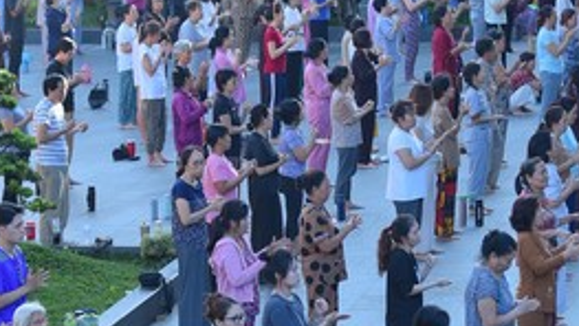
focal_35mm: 181
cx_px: 256
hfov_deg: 11.9
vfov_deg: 6.7
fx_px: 2779
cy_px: 148
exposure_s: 1/200
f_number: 2.8
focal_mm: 70
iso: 100
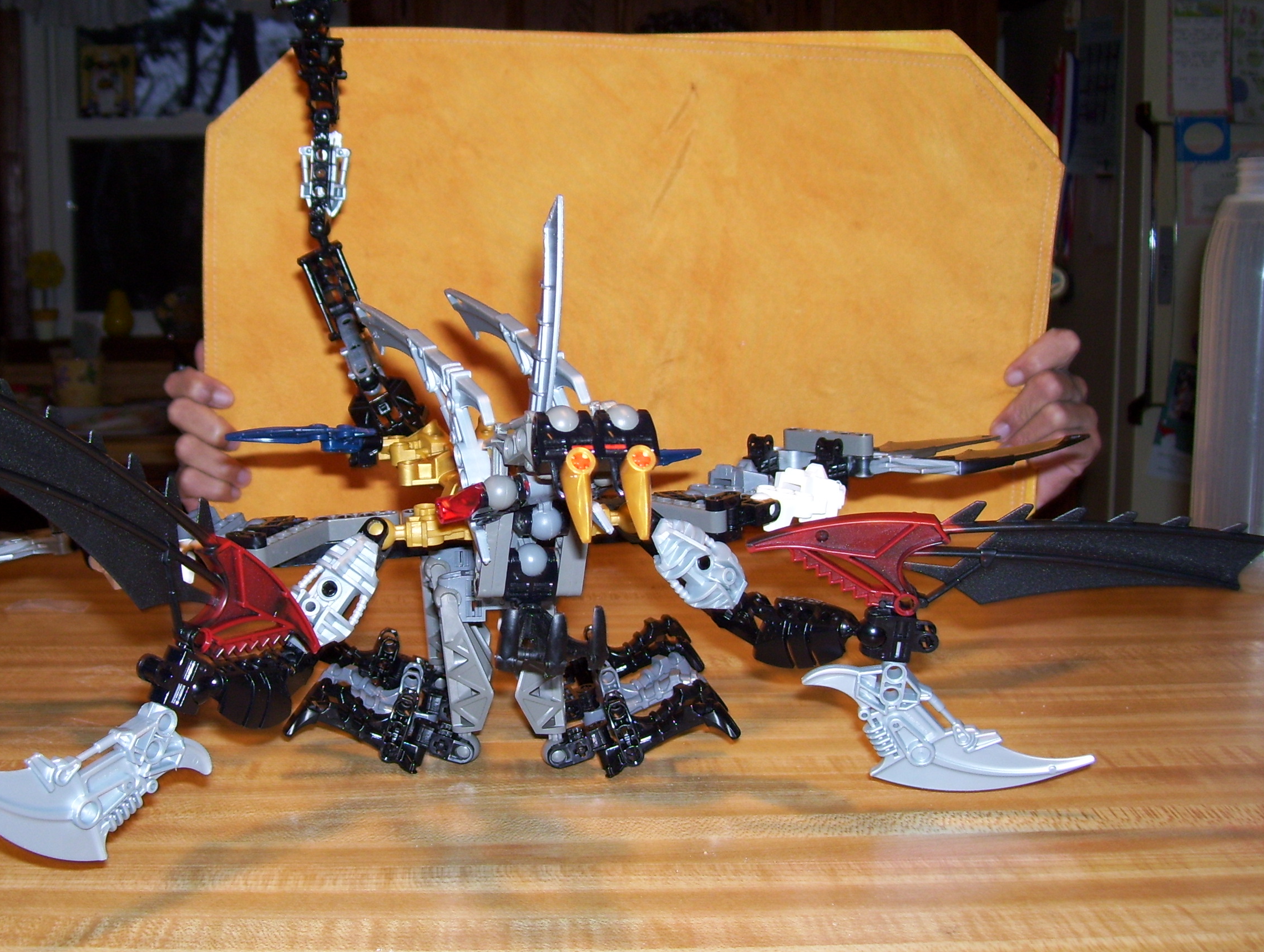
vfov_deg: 32.3
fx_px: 1645
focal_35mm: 45
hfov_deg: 41.8
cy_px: 488
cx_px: 499
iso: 80
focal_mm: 6
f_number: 2.7
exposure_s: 1/60
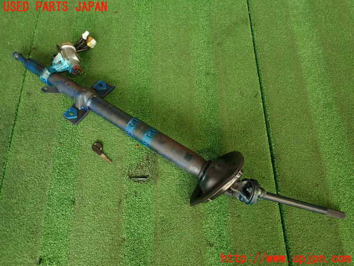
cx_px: 177
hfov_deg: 69.4
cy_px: 133
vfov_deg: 54.9
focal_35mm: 25
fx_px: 256
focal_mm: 4.5
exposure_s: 1/40
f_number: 2
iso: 200
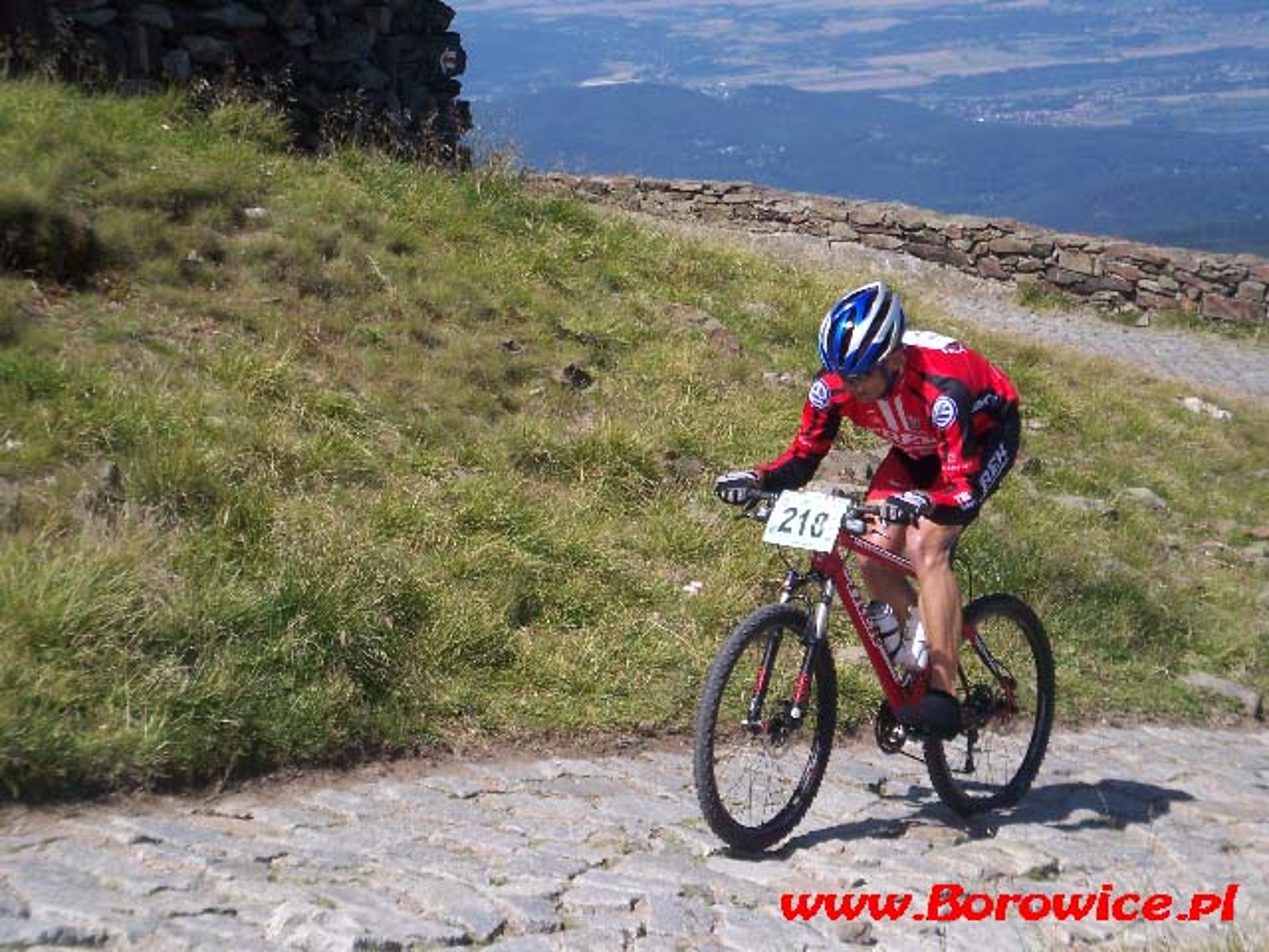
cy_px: 476
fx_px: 3446
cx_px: 634
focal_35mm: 94
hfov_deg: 20.9
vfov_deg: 15.7
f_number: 4.3
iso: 50
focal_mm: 15.4
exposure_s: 1/400
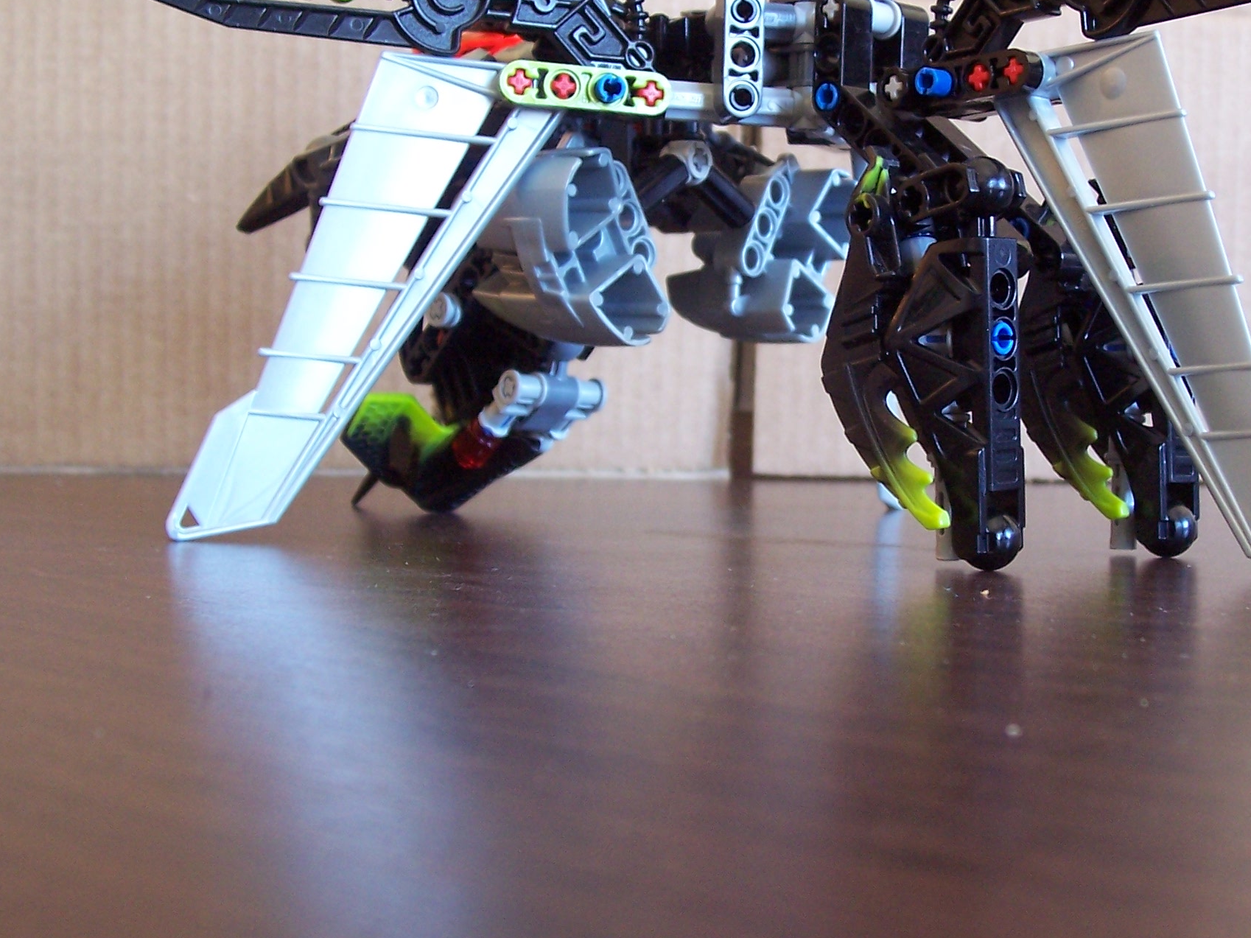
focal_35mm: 57
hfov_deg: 33.6
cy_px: 388
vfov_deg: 25.6
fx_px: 2060
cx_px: 809
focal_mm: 7
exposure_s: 1/10
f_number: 3
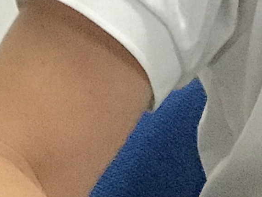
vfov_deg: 3.7
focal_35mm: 402
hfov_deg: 4.7
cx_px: 826
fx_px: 3043
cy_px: -95
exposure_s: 1/60
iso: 200
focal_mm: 6.6
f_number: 2.8
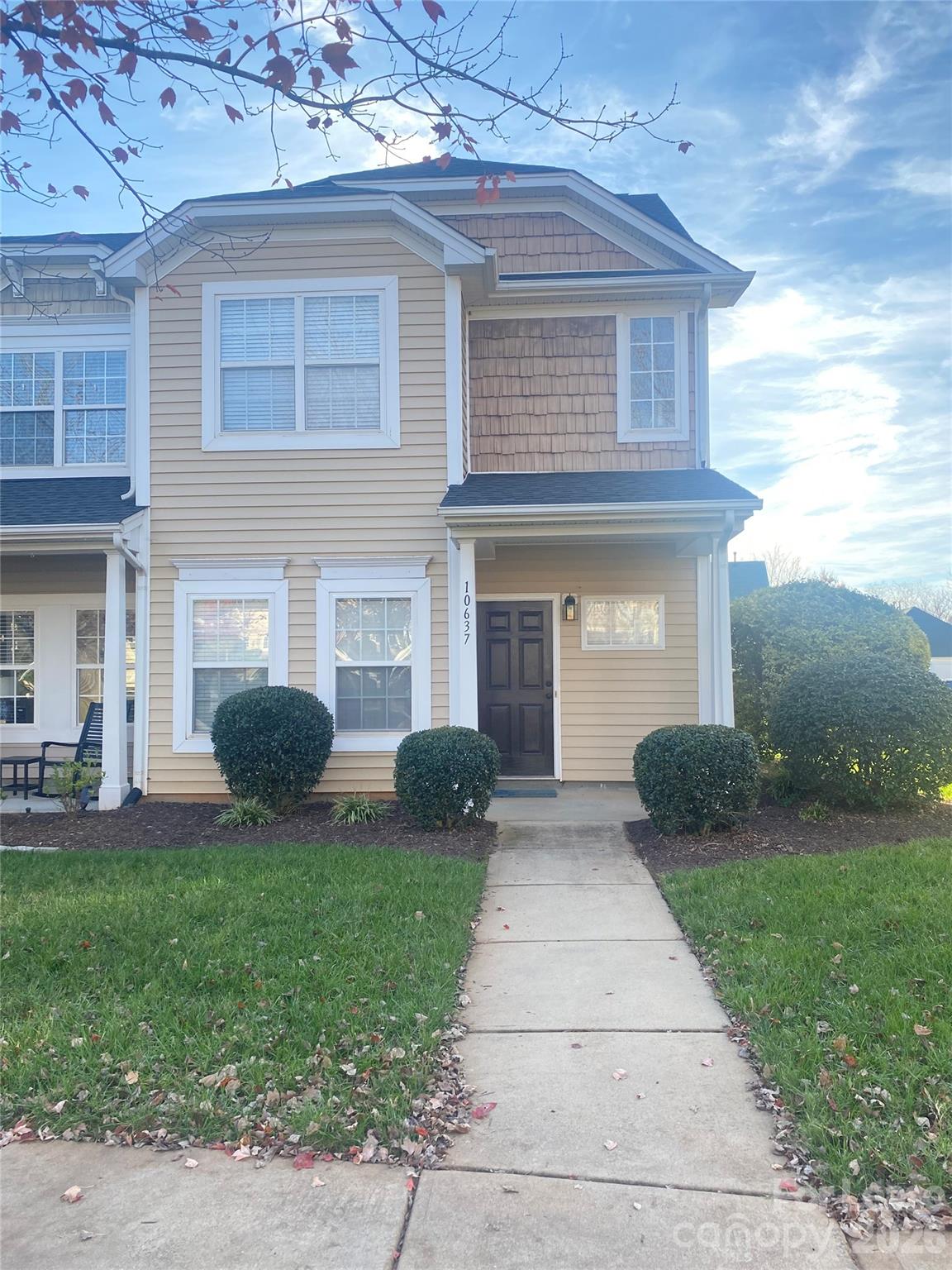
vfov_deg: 67.3
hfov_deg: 53.1
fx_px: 953
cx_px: 476
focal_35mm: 26
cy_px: 635
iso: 32
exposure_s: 1/651
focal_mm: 4.25
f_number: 1.8
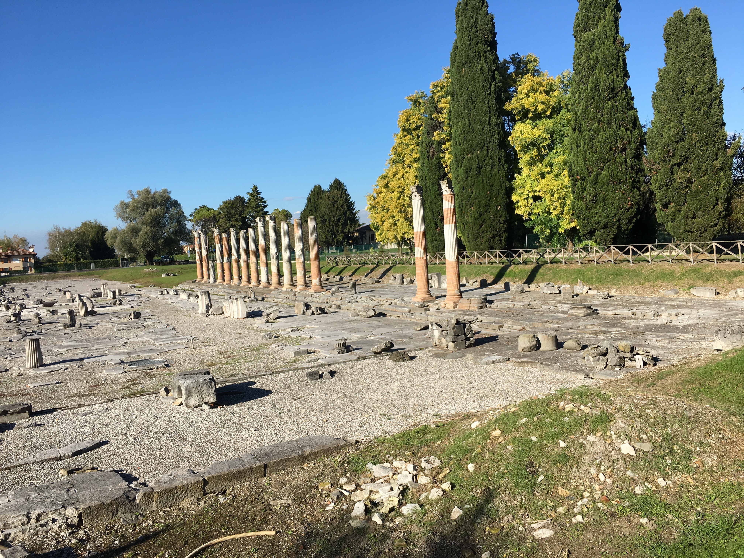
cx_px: 372
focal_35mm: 29
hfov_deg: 61.7
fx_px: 623
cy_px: 279
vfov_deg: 48.2
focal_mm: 4.15
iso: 25
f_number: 2.2
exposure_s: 1/1399
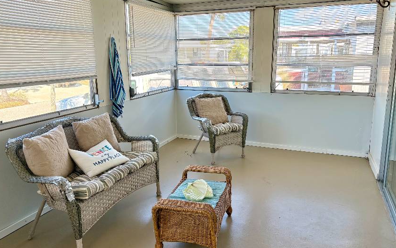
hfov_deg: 66.5
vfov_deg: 44.5
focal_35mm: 28
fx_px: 302
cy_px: 115
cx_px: 197
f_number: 1.6
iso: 80
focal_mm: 5.96
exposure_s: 1/233
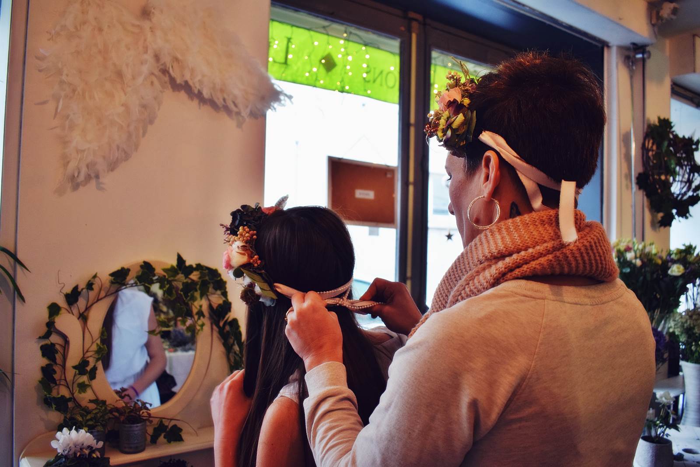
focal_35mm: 30
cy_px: 234
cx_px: 350
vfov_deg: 43.6
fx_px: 583
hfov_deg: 61.9
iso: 800
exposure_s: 1/60
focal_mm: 20
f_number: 4
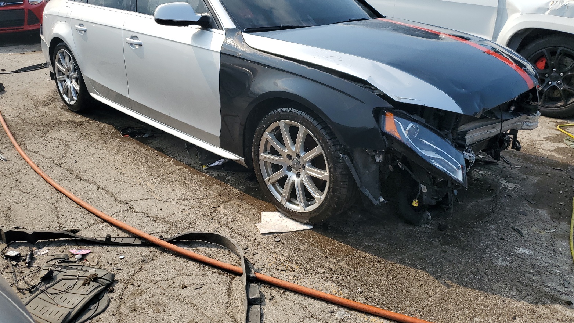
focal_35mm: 29
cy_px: 144
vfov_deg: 40.1
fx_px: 441
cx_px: 288
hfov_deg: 66.1
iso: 50
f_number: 1.5
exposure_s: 1/2500
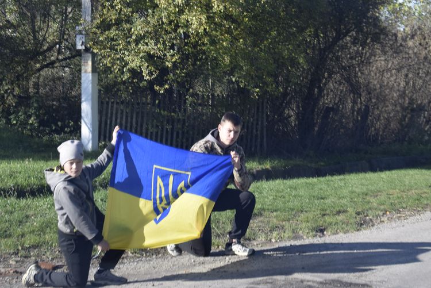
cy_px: 144
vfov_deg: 16.6
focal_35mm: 82
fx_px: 988
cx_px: 216
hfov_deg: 24.6
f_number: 8
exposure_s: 1/250
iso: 360
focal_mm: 55
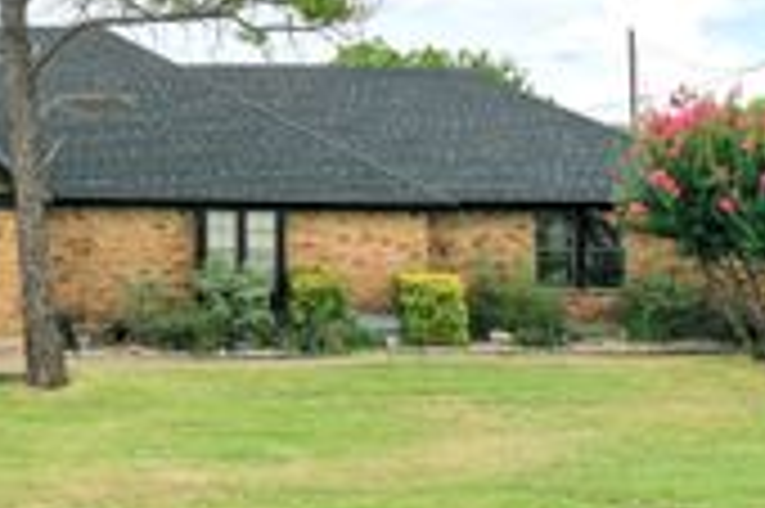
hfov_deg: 26.8
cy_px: 65
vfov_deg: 18.9
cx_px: -11
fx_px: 1507
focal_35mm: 71
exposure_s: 1/800
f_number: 4
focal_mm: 10.26
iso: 100
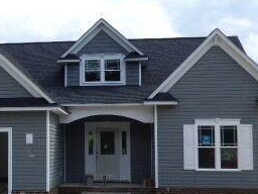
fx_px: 559
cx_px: 7
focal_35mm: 75
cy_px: 109
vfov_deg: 19.6
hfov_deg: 24.9
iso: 100
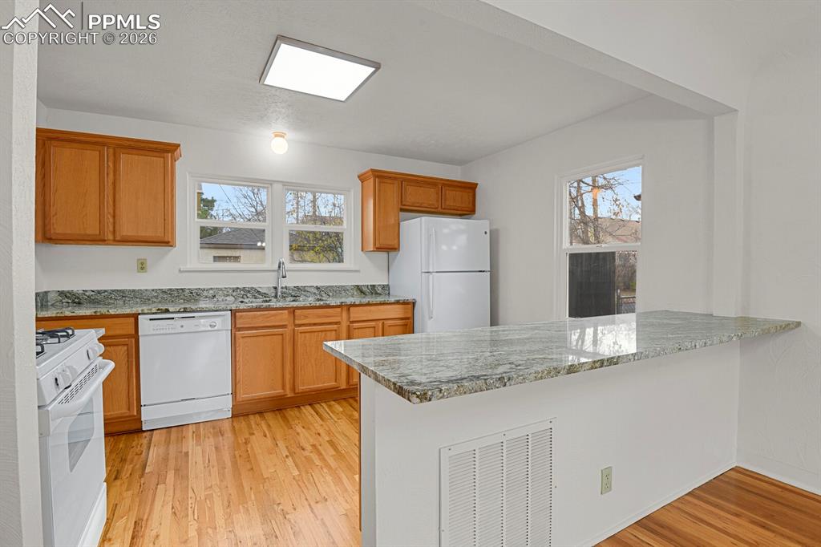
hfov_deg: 93.3
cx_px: 410
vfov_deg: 70.4
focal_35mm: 17
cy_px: 274
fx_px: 388
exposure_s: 1
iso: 250
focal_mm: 17
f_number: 8
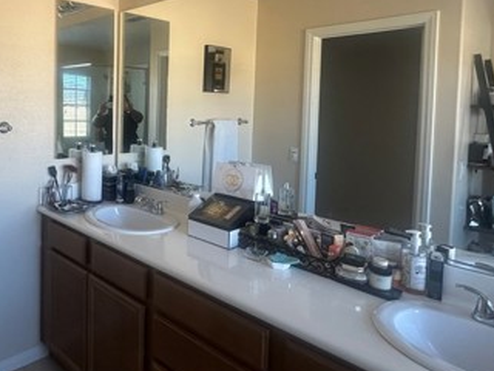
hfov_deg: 59.9
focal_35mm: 28
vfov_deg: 48.8
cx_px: 122
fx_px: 400
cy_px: 121
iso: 160
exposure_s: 1/99
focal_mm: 2.22
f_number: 2.2
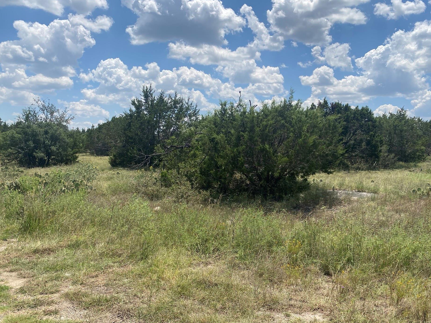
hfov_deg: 61.6
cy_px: 169
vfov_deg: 48.2
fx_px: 361
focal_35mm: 29
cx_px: 232
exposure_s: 1/3984
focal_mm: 4.25
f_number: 1.8
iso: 32
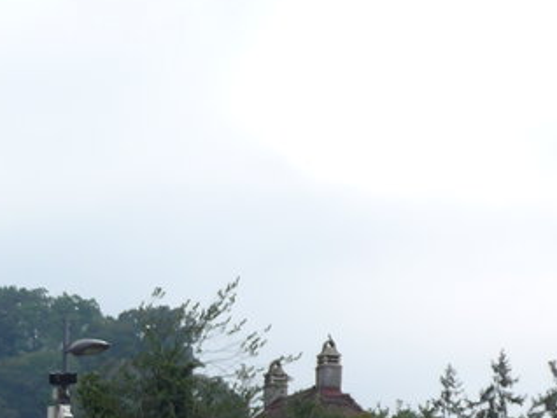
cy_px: 621
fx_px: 2673
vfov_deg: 8.7
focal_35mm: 166
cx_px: -259
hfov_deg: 11.4
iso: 80
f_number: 2.8
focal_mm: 9
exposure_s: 1/1000
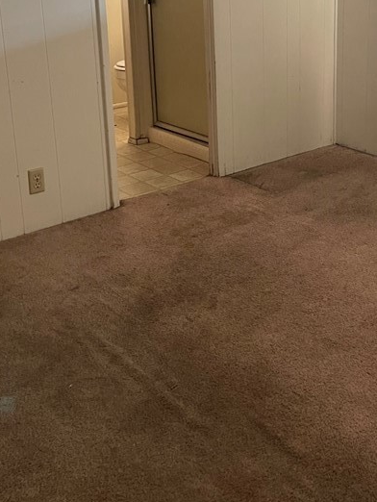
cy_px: 120
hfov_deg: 28.9
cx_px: 317
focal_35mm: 49
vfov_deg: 37.8
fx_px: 711
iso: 500
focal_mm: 5.1
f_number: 1.6
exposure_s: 1/40
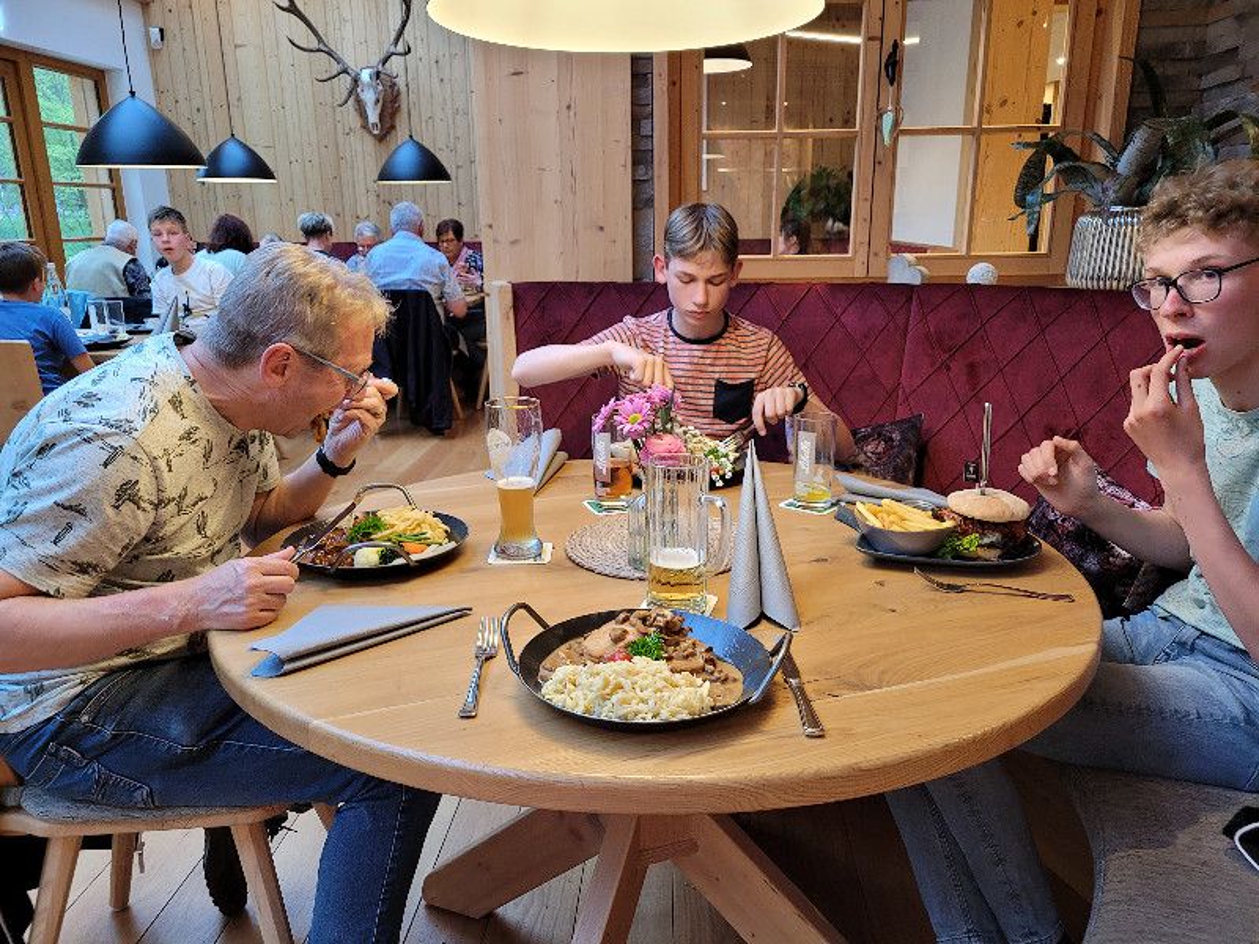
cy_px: 472
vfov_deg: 53.1
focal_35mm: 26
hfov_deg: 67.3
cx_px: 630
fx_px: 946
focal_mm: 5.4
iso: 250
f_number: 1.8
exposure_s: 1/50
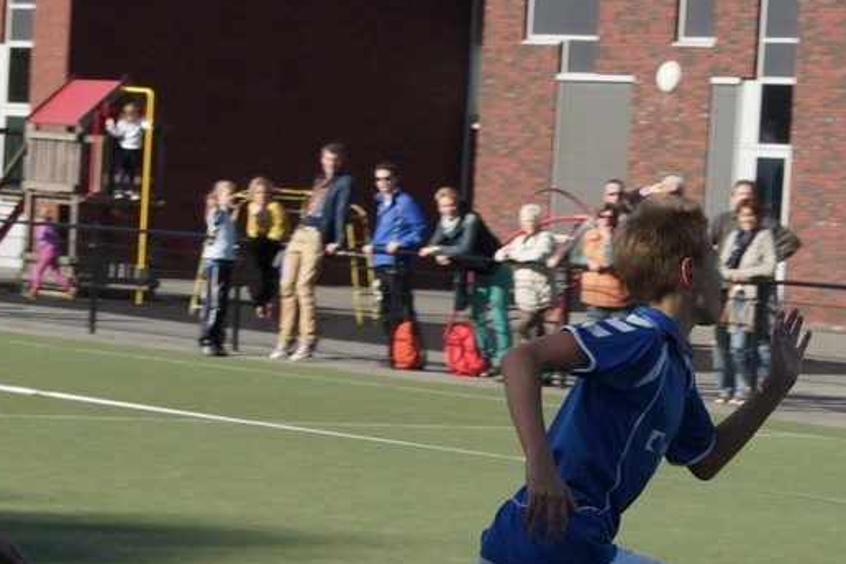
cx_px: 403
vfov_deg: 11.5
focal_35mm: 119
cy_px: 475
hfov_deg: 17.2
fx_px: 2796
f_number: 10
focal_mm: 40
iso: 400
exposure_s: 1/500
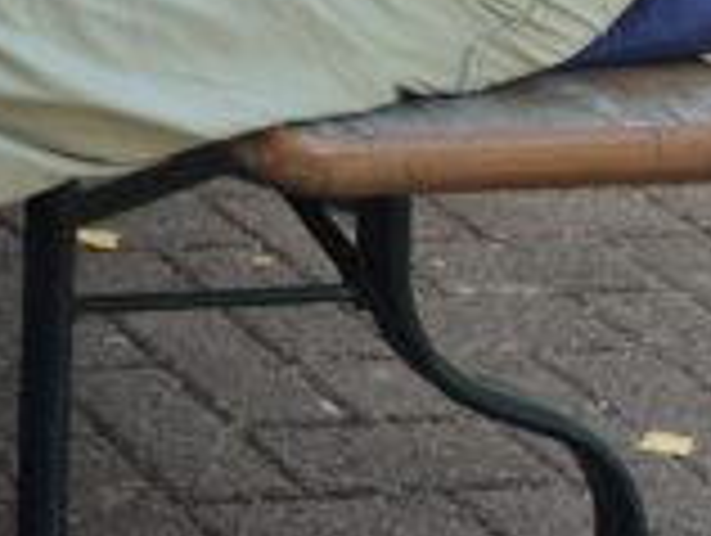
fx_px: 3065
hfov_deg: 11.1
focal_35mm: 149
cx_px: -994
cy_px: -757
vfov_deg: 9.0
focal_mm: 5.4
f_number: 1.8
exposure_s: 1/180
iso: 32
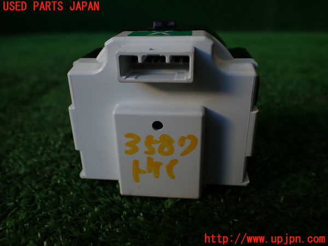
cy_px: 123
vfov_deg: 46.8
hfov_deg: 60.0
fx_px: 284
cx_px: 164
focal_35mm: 30
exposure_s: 1/125
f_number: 2.3
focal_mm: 5.4
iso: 125
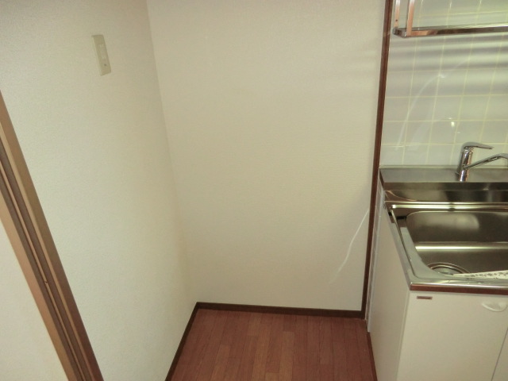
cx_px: 254
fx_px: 352
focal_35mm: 24
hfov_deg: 71.6
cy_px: 190
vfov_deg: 56.8
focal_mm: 4.3
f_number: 3.2
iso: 400
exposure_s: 1/40
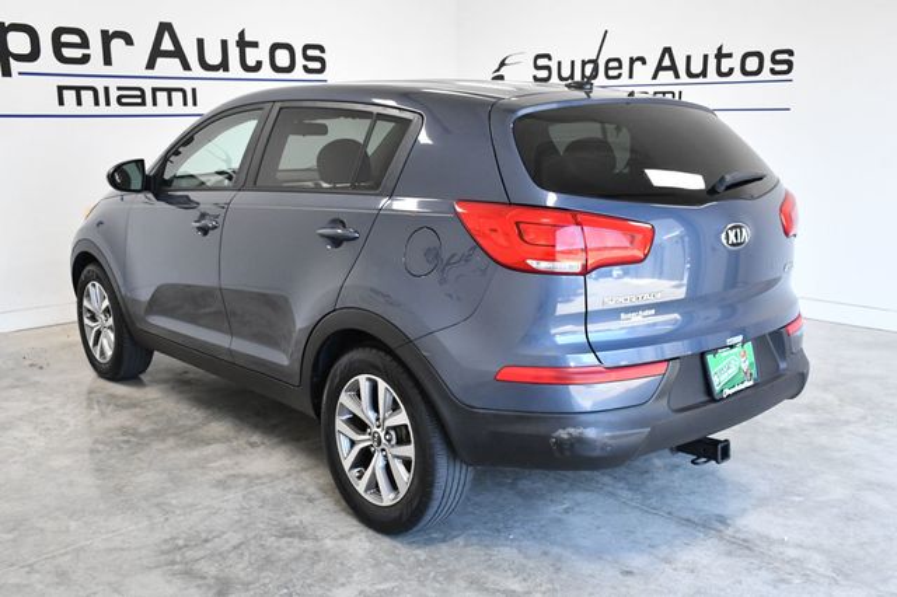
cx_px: 448
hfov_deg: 53.2
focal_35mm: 36
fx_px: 896
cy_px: 298
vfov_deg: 36.8
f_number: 8
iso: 2500
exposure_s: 1/250
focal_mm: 24
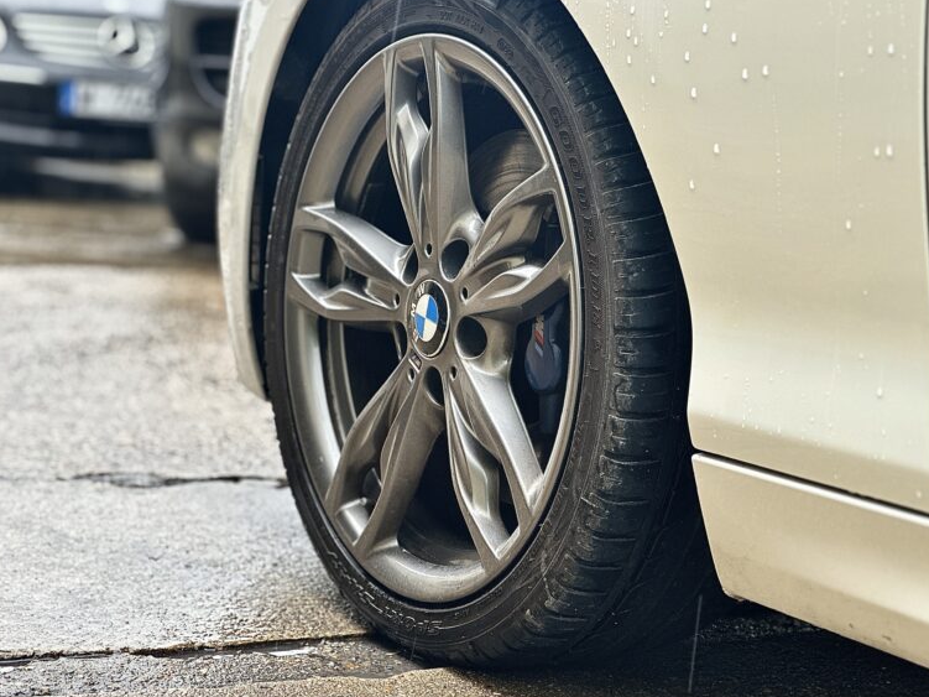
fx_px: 2200
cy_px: 345
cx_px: 465
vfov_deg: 18.0
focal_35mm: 82
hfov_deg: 23.8
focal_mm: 9
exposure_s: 1/121
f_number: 2.8
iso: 40
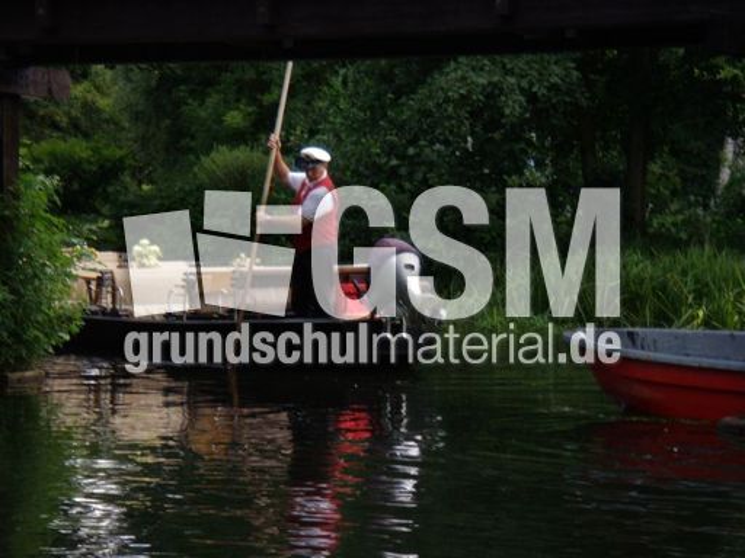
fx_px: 2453
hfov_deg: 17.3
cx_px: 372
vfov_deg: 13.0
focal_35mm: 114
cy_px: 279
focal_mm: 19.2
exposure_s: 1/125
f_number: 4.3
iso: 64
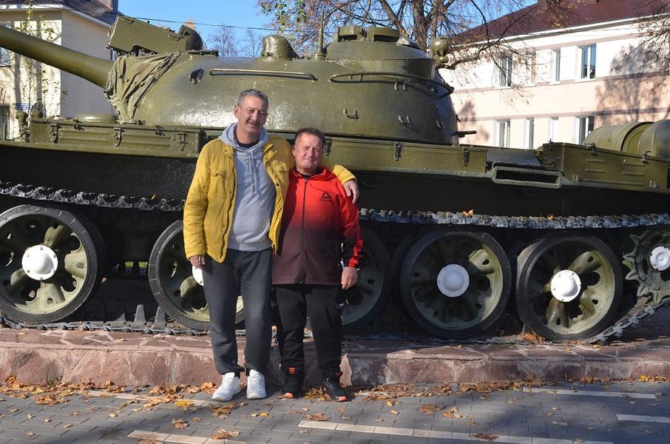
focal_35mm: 42
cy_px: 222
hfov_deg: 46.5
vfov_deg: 31.8
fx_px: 780
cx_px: 335
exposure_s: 1/250
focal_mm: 28
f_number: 6.3
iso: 100
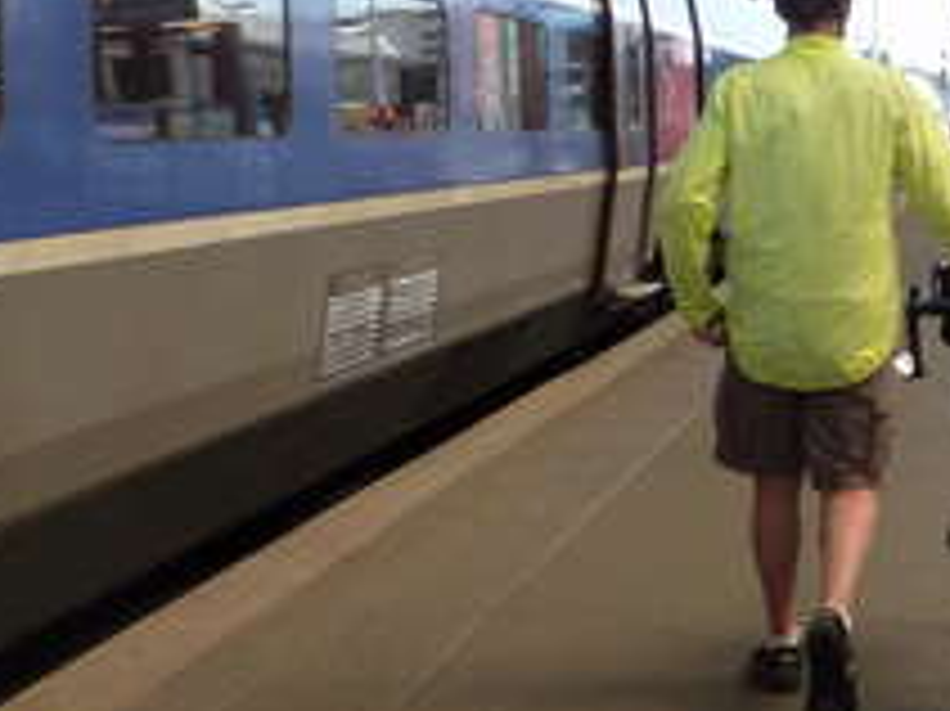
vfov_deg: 20.5
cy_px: 135
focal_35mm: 71
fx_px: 1947
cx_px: 1175
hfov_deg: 24.5
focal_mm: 4.1
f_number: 4
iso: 250
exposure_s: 1/250
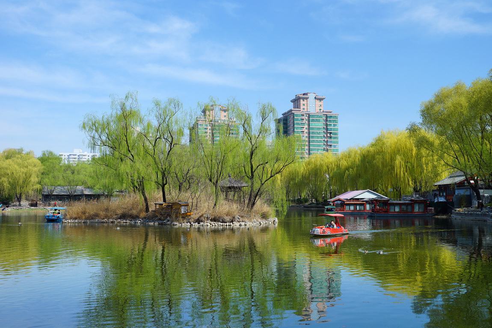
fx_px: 478
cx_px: 246
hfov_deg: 54.4
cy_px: 164
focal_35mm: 35
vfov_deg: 37.9
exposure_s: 1/60
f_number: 8
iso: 100
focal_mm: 35
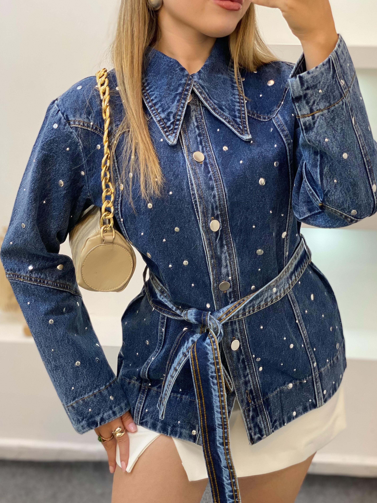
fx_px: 799
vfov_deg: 34.9
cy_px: 241
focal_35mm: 55
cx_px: 192
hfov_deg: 26.6
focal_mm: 6
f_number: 2
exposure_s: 1/100
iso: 160
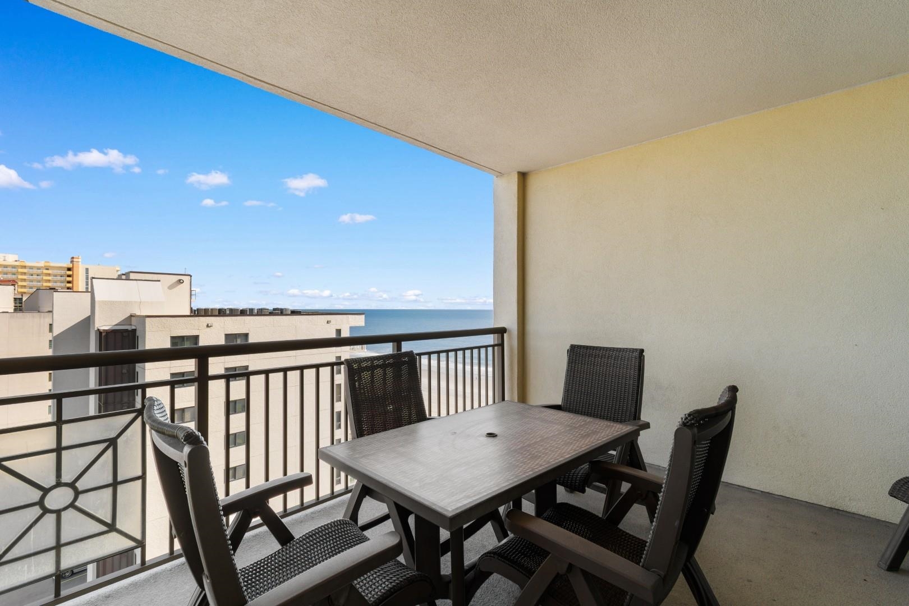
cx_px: 454
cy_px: 303
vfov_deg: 77.3
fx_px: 379
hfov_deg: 100.4
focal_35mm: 15
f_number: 8
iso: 100
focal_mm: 10
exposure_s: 1/200
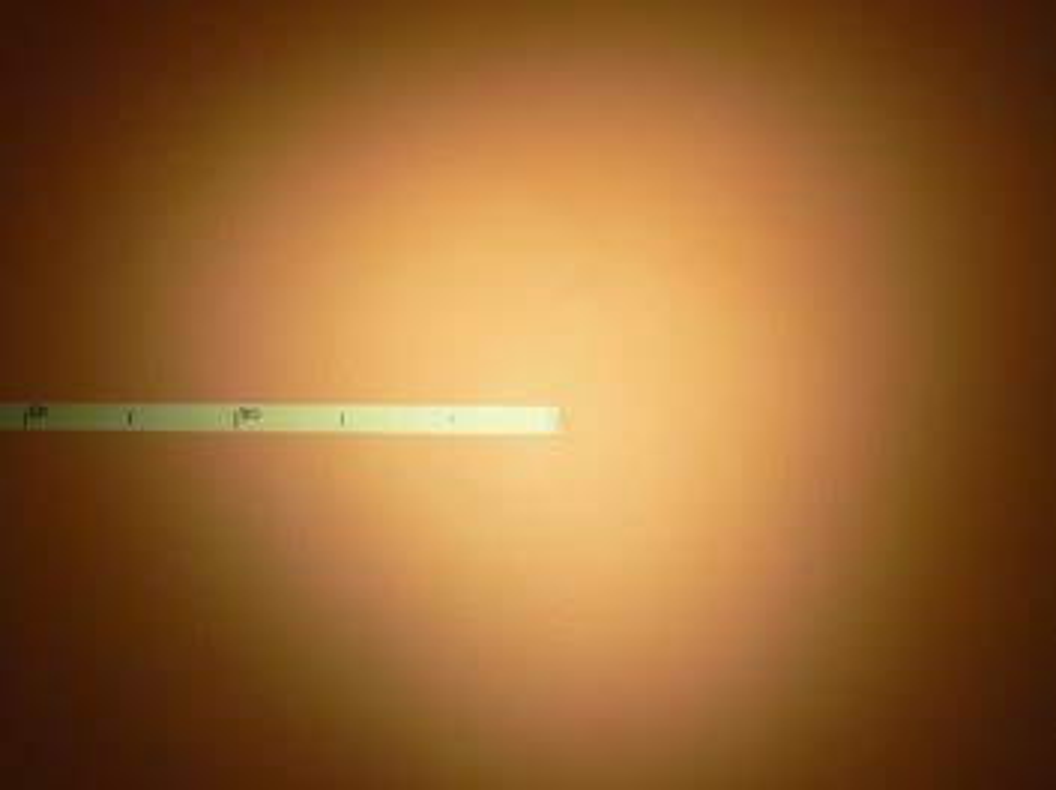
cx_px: 528
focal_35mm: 34
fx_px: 1036
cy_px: 395
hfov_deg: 54.0
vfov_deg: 41.7
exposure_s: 1/3.2
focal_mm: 6.3
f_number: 4
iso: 80
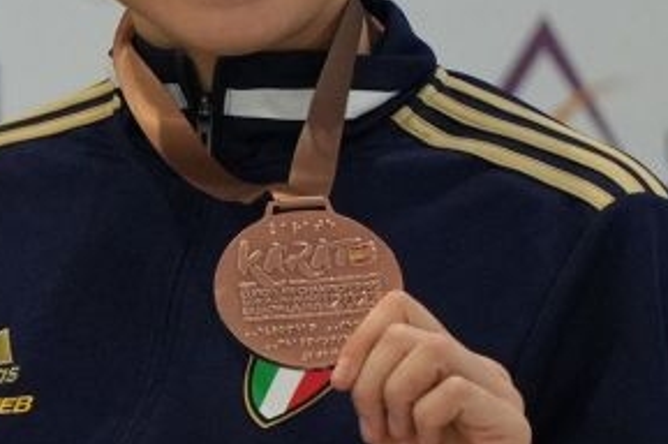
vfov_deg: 1.1
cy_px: 305
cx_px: -1172
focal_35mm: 1210
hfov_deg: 1.7
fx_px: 22427
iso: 1600
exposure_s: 1/500
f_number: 2.8
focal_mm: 194
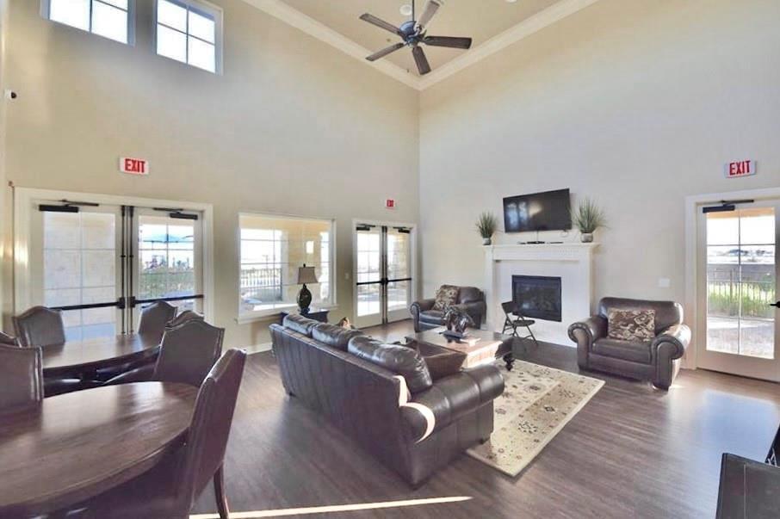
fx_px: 260
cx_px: 390
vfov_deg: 89.9
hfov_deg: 112.7
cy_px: 260
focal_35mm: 12
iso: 400
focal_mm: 8
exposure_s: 1/80
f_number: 4.5
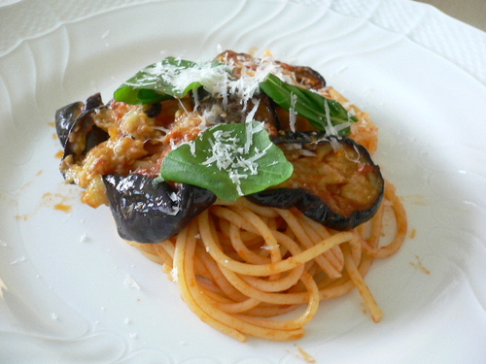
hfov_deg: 52.6
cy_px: 182
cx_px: 243
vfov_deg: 40.7
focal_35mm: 35
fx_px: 491
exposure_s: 1/13
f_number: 2.8
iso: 100
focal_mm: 5.8
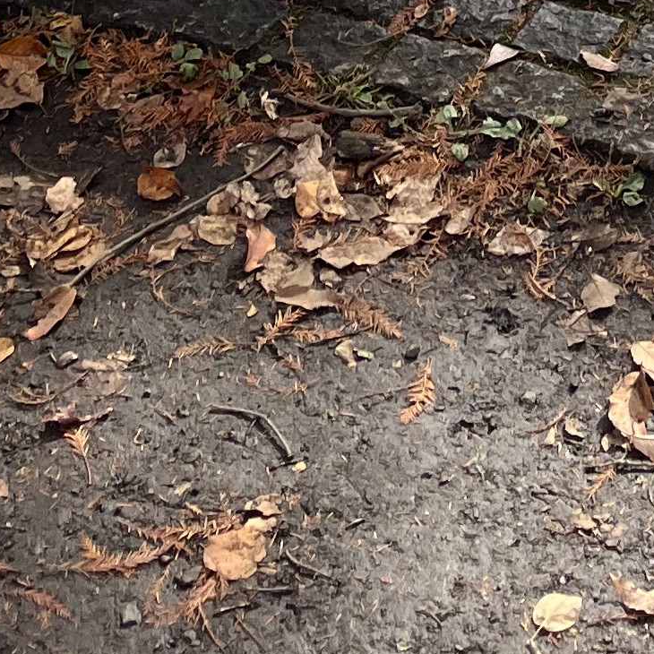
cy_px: -1018
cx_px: 658
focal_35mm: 127
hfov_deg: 13.5
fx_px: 2715
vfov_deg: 11.1
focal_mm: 5.1
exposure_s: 1/1106
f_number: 1.6
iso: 50
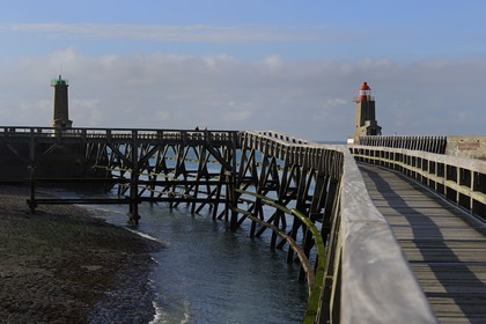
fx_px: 1161
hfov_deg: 23.6
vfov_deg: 15.9
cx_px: 243
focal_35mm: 86
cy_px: 162
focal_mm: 86
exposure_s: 1/200
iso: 200
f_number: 10
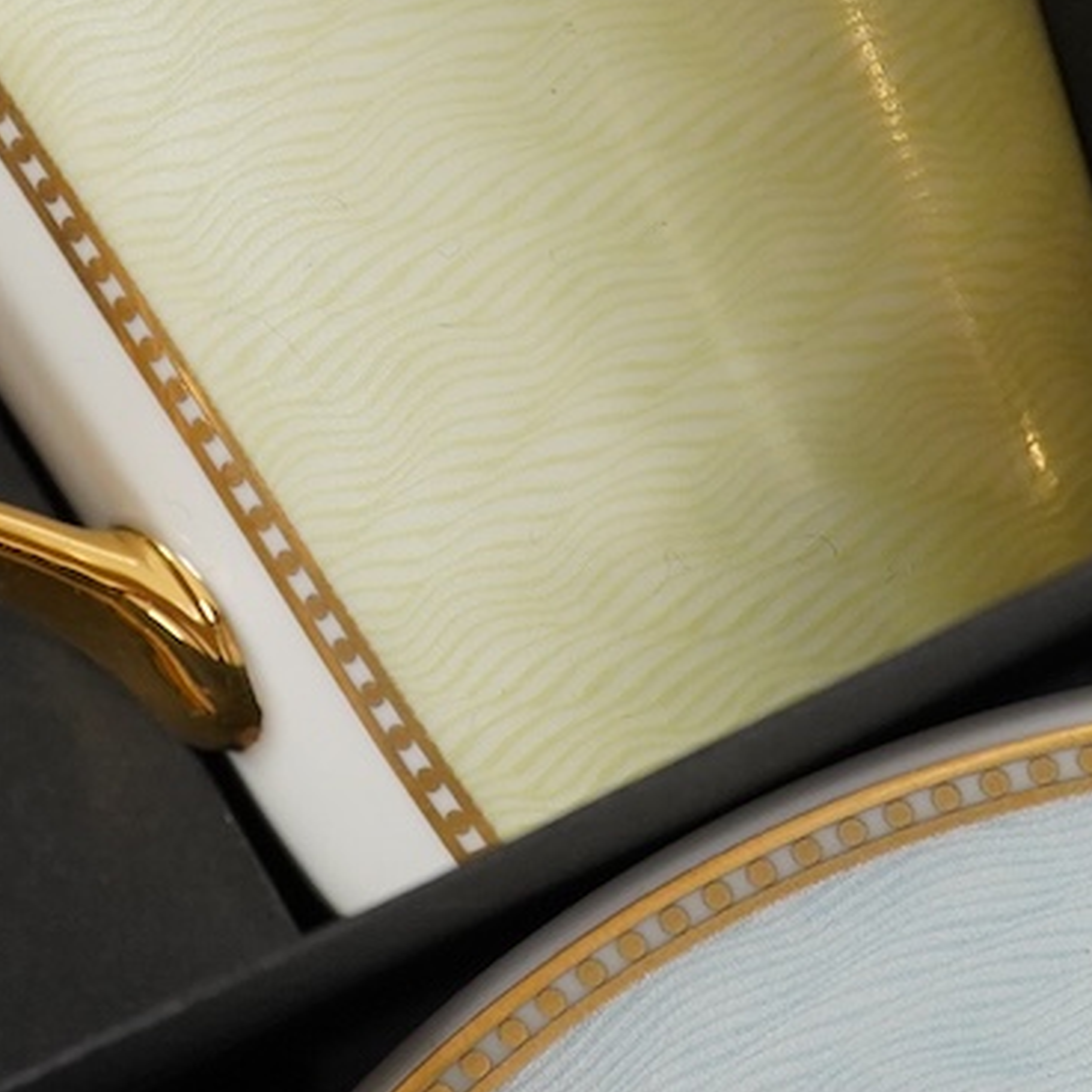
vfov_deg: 14.7
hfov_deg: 14.9
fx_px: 4176
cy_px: 3
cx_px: 414
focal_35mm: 117
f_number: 9
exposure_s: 1/125
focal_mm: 30
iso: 2500
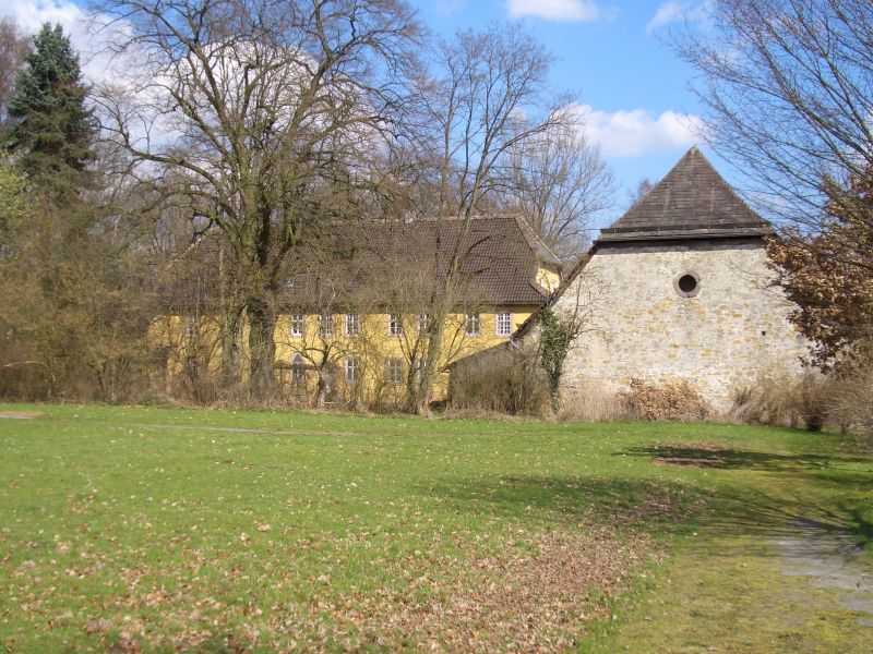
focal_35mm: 41
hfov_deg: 45.8
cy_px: 327
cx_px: 436
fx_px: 1034
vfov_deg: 35.1
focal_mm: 6.8
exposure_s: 1/320
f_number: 4.6
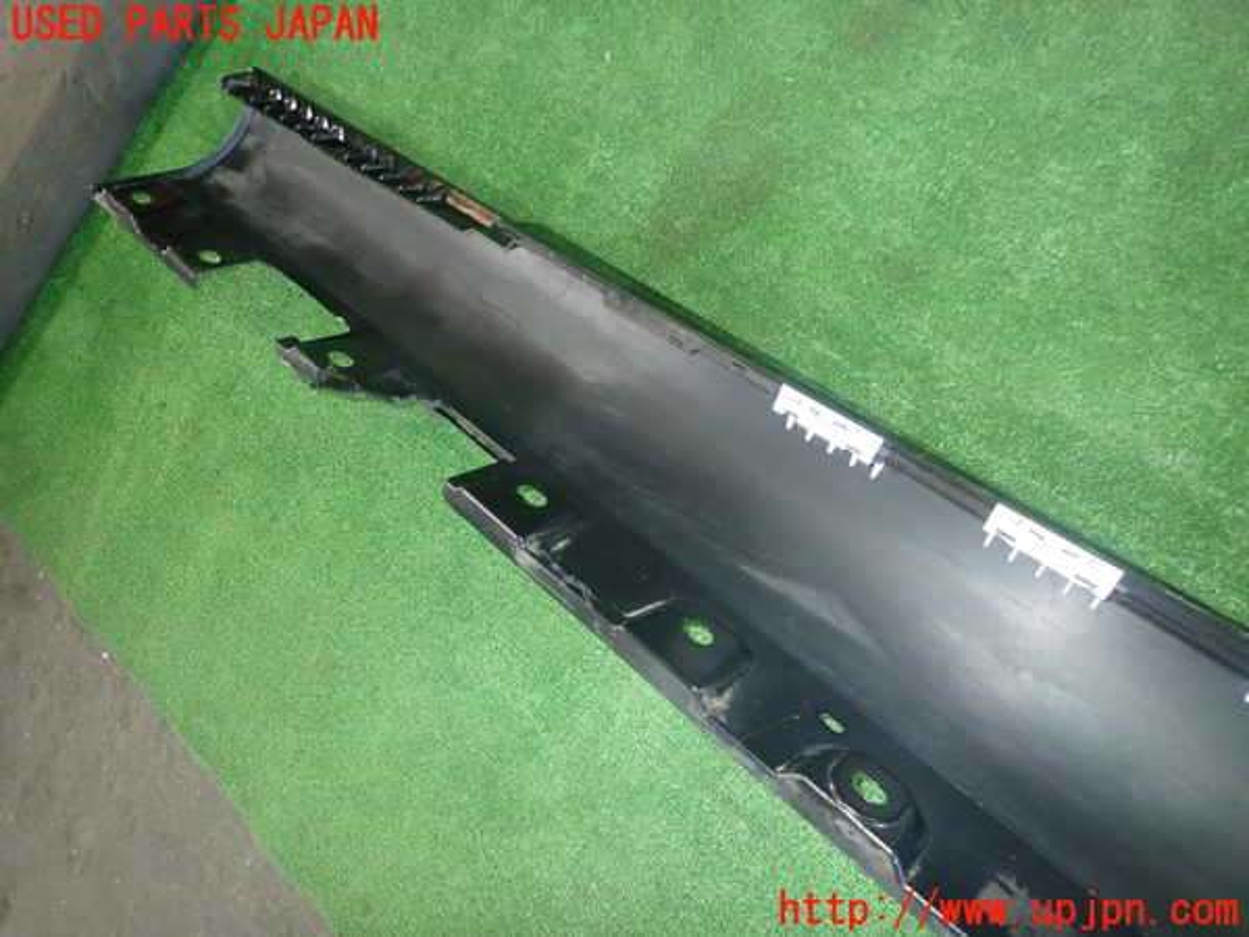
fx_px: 902
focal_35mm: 25
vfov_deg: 54.9
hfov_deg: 69.4
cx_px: 624
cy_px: 468
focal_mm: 4.5
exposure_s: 1/30
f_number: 2
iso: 250
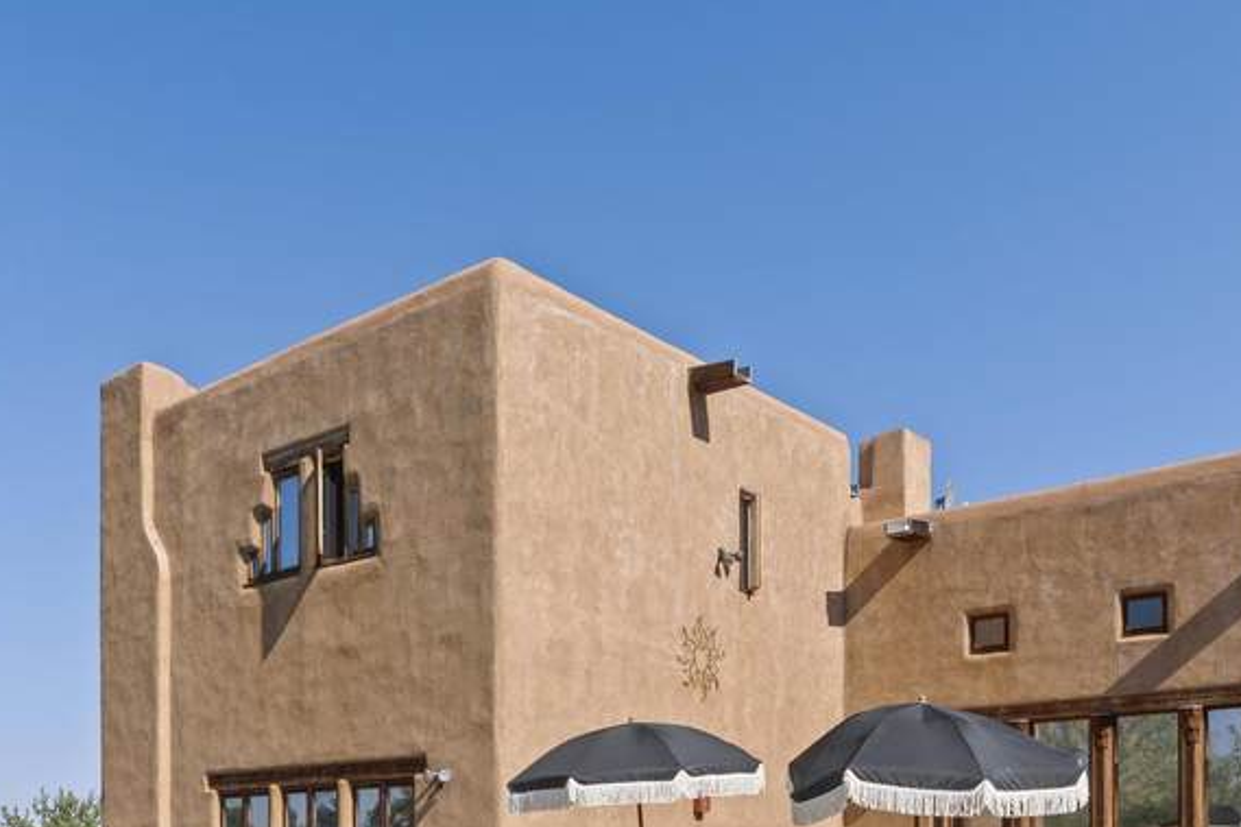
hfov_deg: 52.8
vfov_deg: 33.5
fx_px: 1241
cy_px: 839
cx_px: 497
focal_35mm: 36
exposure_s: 1/125
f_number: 11
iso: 100
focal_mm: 16
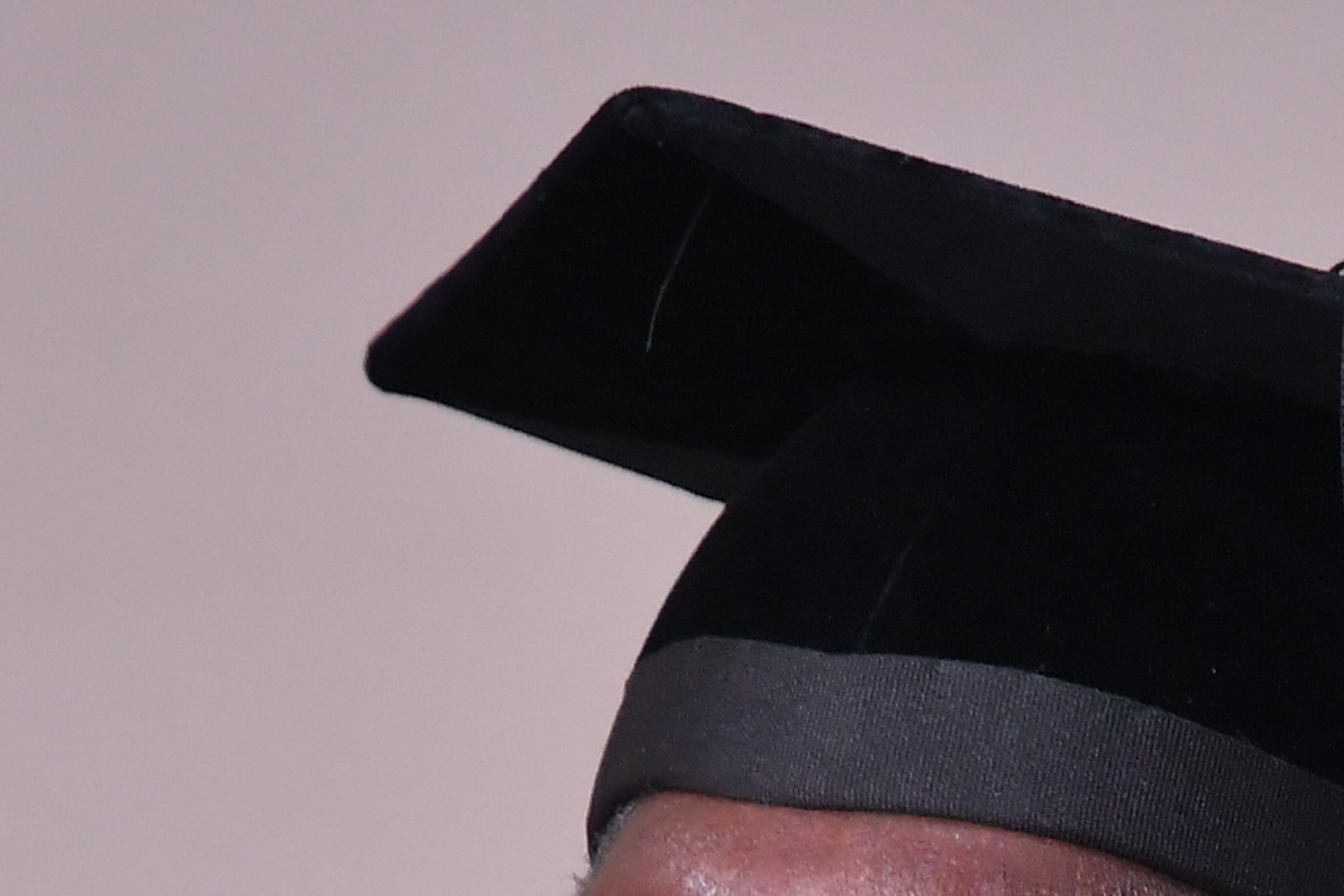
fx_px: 18180
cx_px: 1110
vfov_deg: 2.8
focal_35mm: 487
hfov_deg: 4.2
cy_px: 1680
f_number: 5
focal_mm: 80
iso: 1250
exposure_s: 1/125
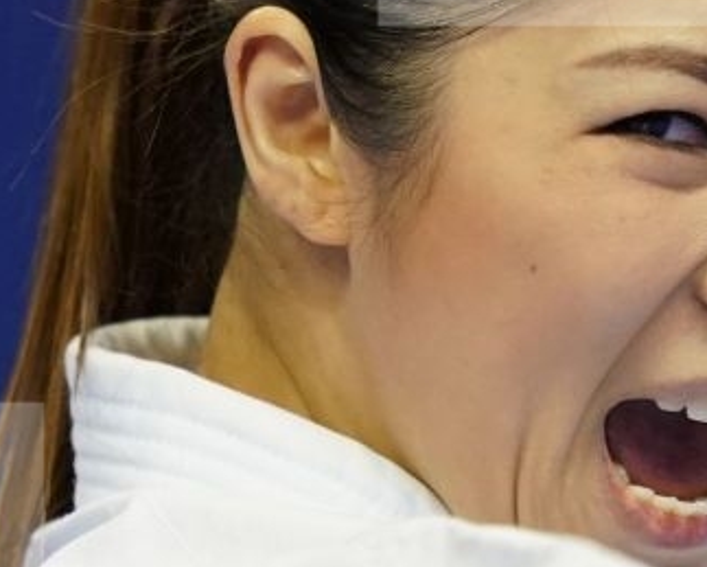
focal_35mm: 2090
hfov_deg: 0.9
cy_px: 602
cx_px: 582
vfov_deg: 0.7
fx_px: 43772
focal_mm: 400
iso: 2500
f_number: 2.8
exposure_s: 1/500
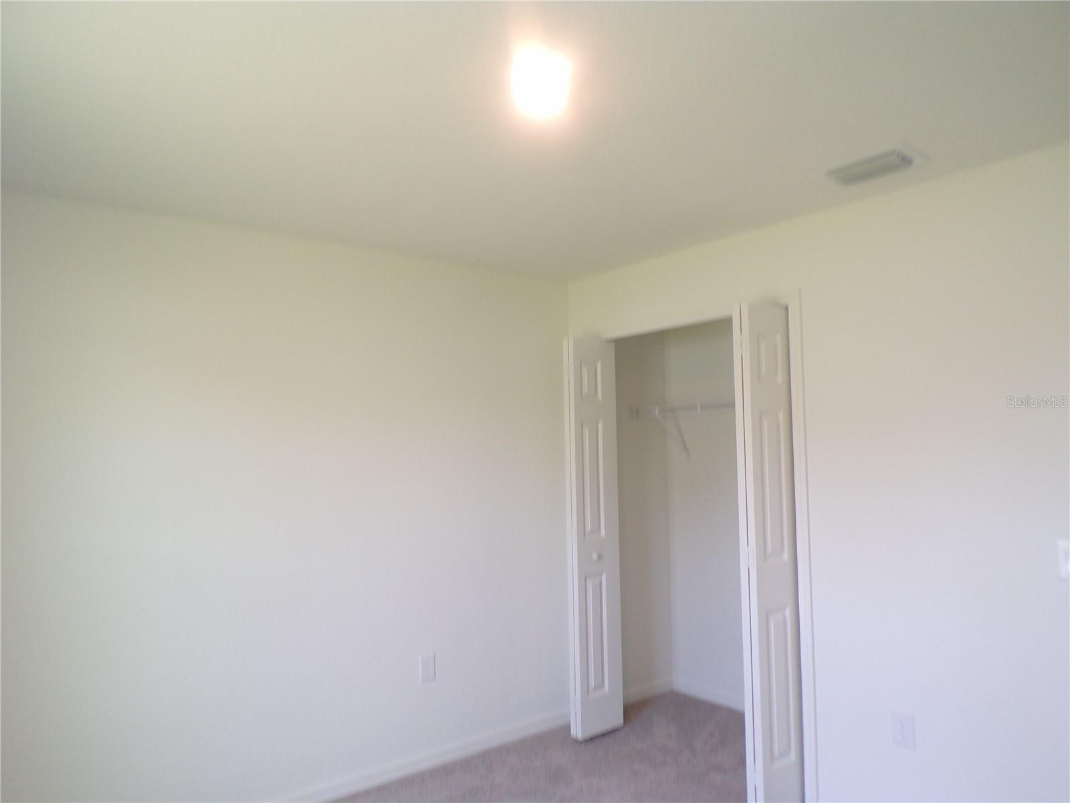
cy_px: 402
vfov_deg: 56.8
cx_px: 535
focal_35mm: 24
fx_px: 742
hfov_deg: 71.6
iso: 158
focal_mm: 4.3
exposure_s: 1/34
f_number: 3
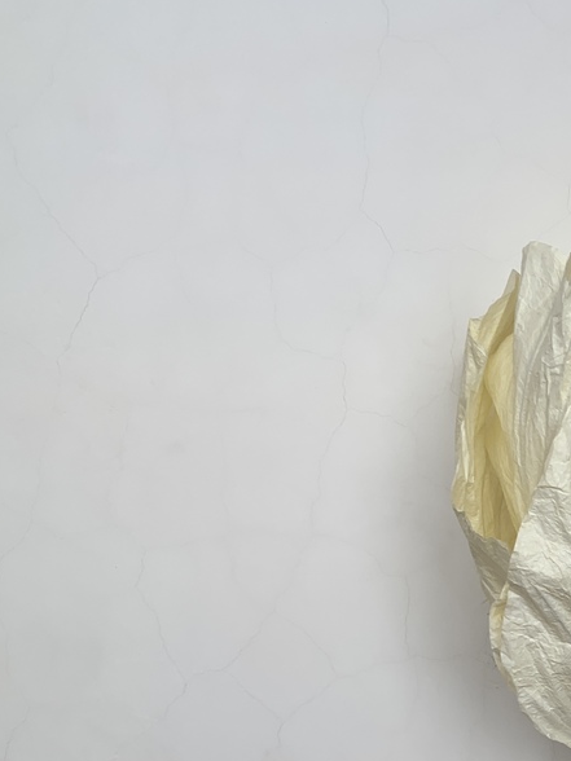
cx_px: 547
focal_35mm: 57
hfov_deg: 24.7
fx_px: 1254
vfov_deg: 31.1
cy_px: 775
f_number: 1.8
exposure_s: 1/359
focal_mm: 4.25
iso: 25
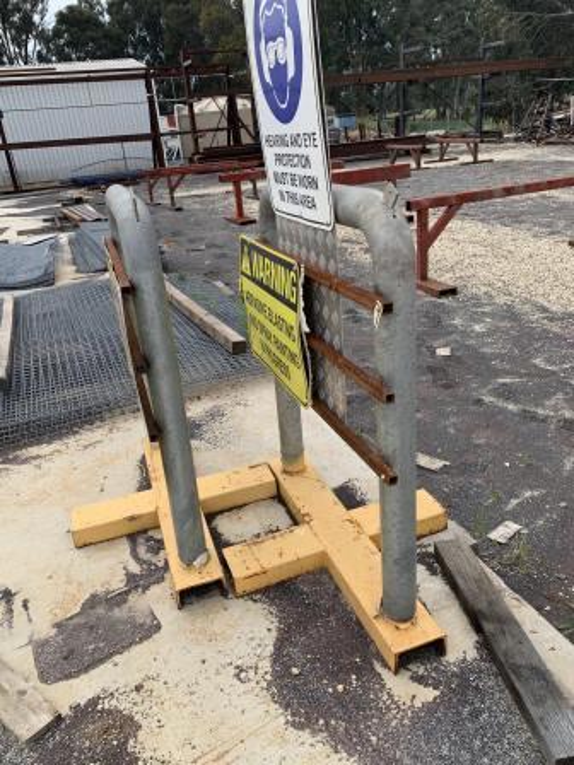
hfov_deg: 53.1
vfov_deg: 67.3
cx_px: 287
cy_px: 382
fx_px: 575
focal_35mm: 26
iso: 25
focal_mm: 4.2
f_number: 1.8
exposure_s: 1/1490
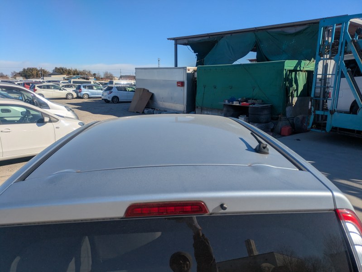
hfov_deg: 69.4
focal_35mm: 25
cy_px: 136
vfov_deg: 54.9
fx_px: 262
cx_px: 181
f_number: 1.89
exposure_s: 1/3953
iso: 42
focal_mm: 5.43
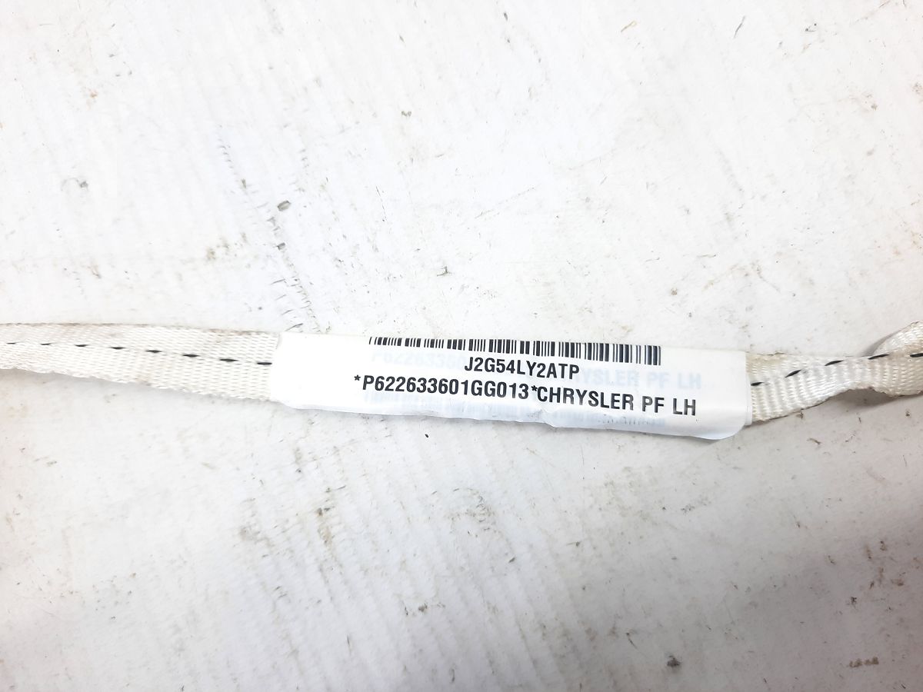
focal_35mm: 25
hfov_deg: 69.4
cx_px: 462
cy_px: 346
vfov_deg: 54.9
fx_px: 667
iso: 100
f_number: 2
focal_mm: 4.6
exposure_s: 1/50
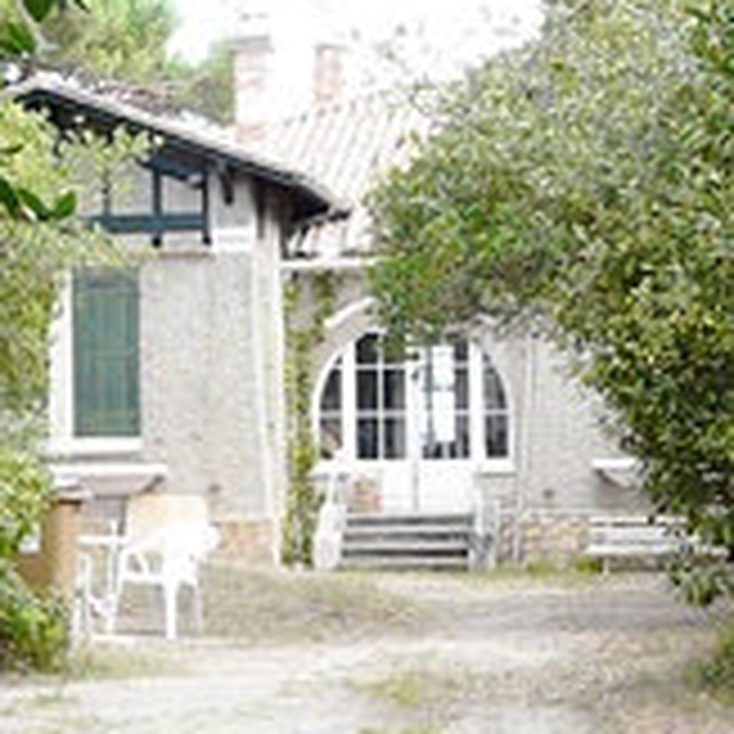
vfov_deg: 12.7
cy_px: 583
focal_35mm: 137
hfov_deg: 12.7
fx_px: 3287
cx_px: 230
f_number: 3.2
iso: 100
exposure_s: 1/100
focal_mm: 4.6
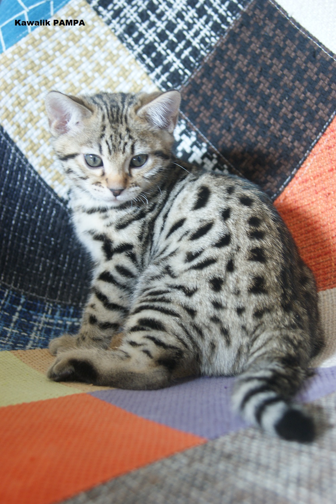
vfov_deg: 37.9
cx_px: 168
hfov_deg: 25.7
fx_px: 736
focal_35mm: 52
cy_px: 252
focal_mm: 35
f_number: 4.5
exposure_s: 1/15
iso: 400
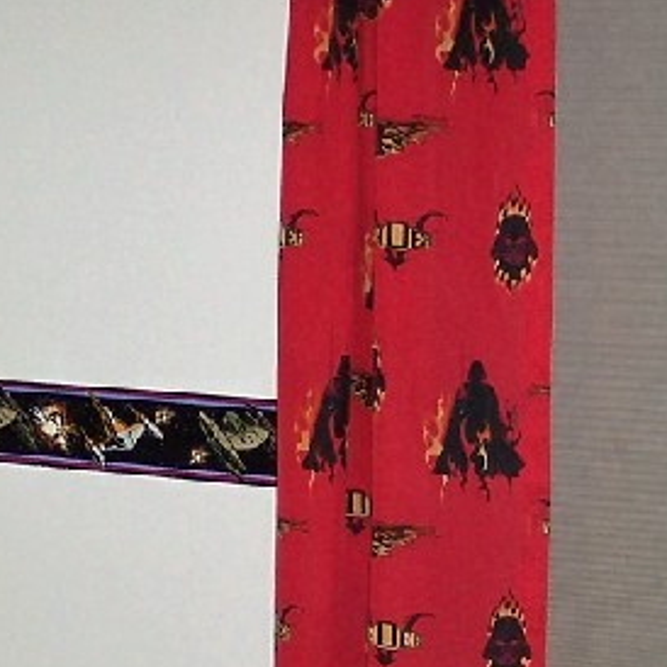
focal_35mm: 129
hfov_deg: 13.5
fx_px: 2812
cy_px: 612
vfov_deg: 13.4
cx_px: 183
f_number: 2.8
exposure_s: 1/60
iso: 100
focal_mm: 8
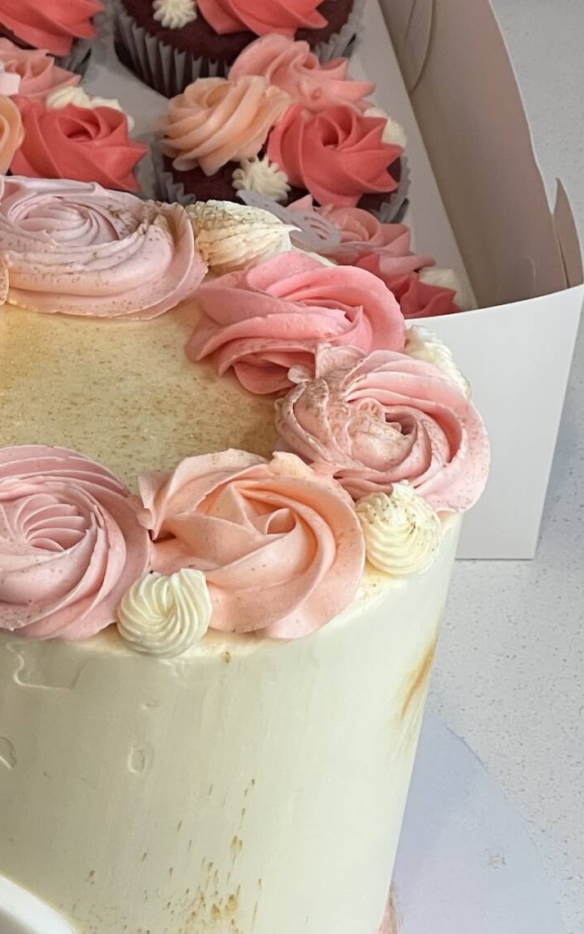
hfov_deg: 7.1
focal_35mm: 183
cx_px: -310
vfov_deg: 11.4
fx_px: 4659
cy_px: 462
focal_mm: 9
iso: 200
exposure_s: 1/120
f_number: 2.8
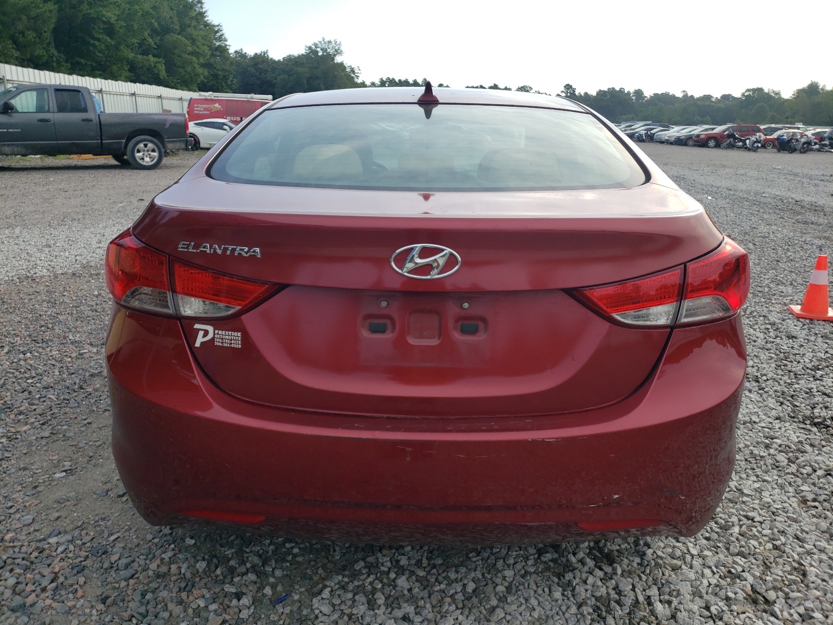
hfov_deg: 67.3
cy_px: 312
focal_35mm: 26
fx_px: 626
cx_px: 416
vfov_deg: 53.1
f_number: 1.5
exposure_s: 1/2000
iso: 50
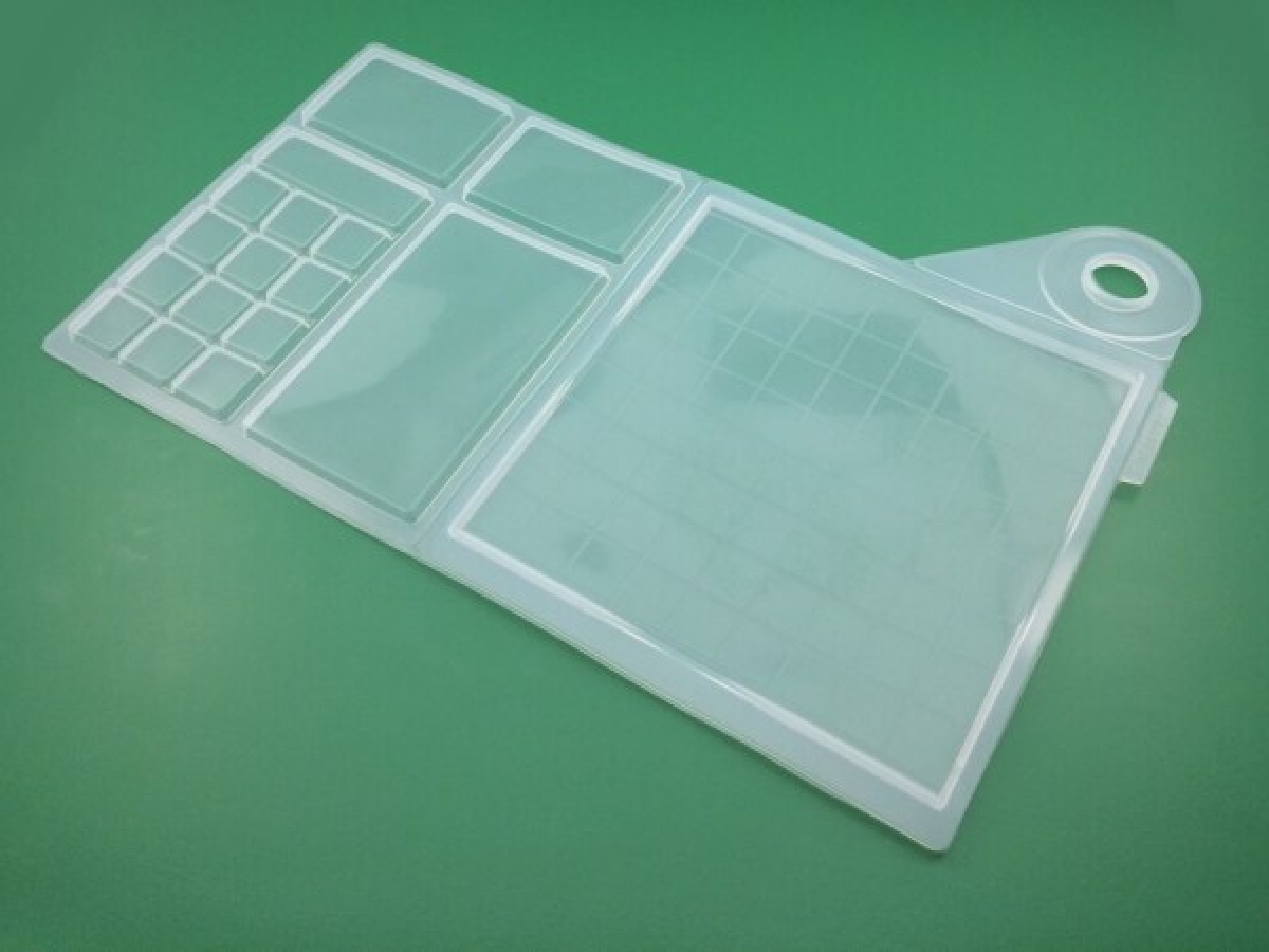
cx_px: 634
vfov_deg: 48.2
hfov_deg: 61.7
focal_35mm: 29
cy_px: 476
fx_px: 1063
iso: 64
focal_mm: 4.15
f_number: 2.2
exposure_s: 1/100
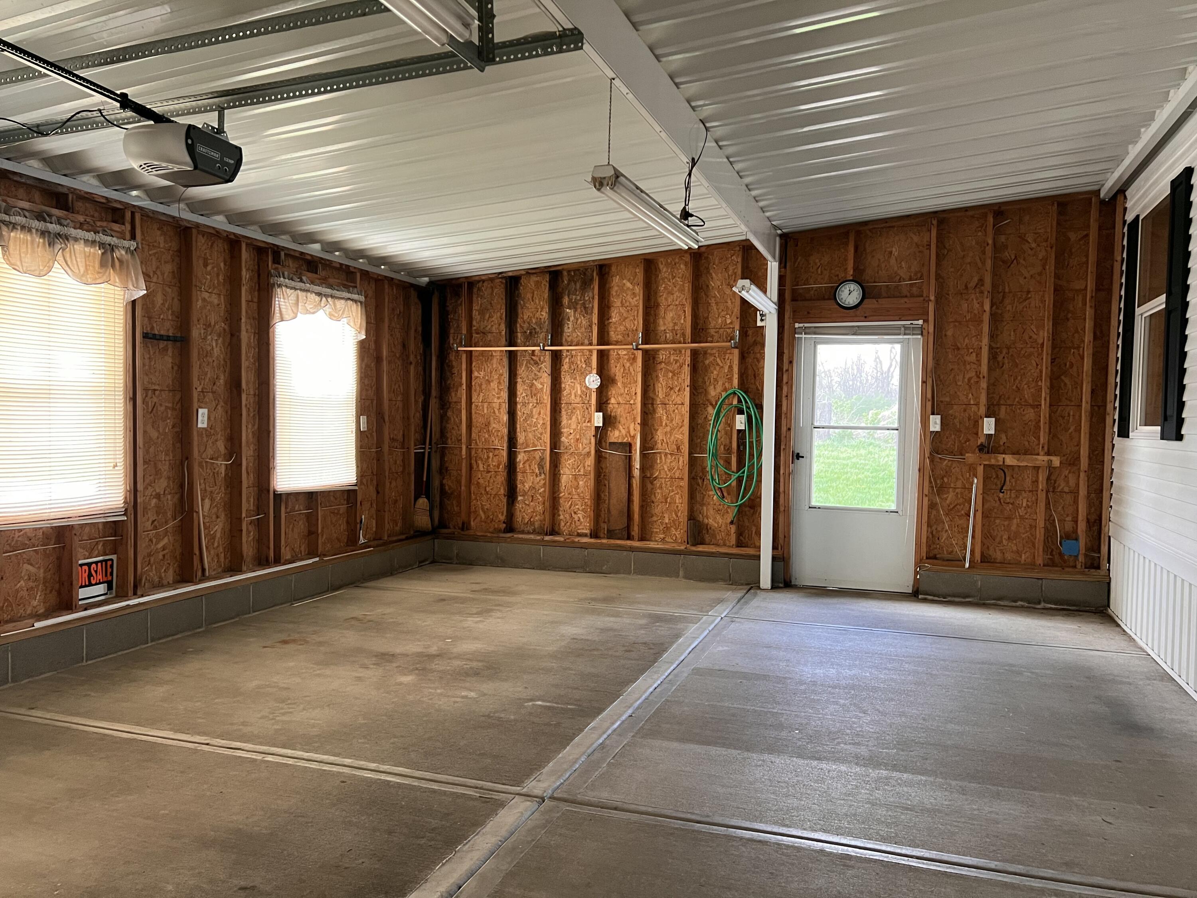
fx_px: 899
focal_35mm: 26
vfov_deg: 53.1
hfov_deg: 67.3
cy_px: 449
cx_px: 598
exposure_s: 1/60
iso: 320
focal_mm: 5.7
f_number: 1.5
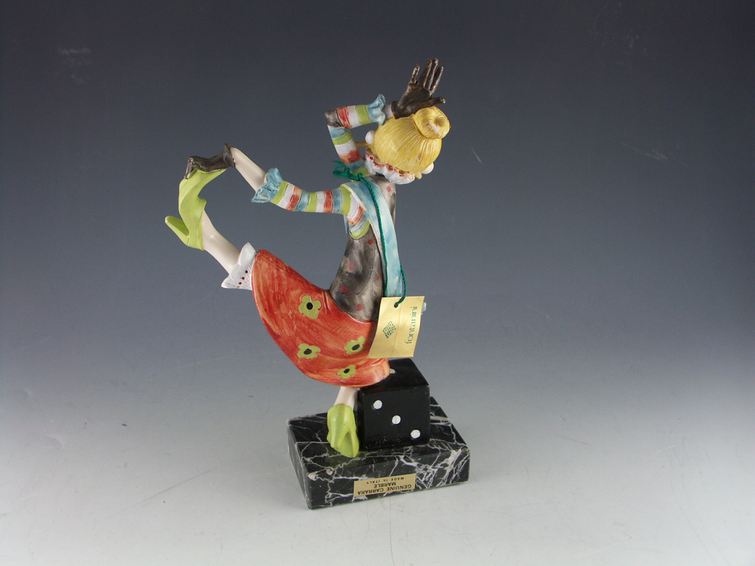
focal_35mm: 35
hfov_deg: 52.6
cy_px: 283
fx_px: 763
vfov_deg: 40.7
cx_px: 378
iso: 100
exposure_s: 1/80
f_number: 3.5
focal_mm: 9.11
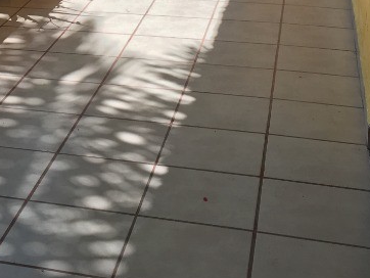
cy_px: -92
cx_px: 25
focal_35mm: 82
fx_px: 877
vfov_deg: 16.9
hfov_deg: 23.1
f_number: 2.2
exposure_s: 1/718
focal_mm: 4.15
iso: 25
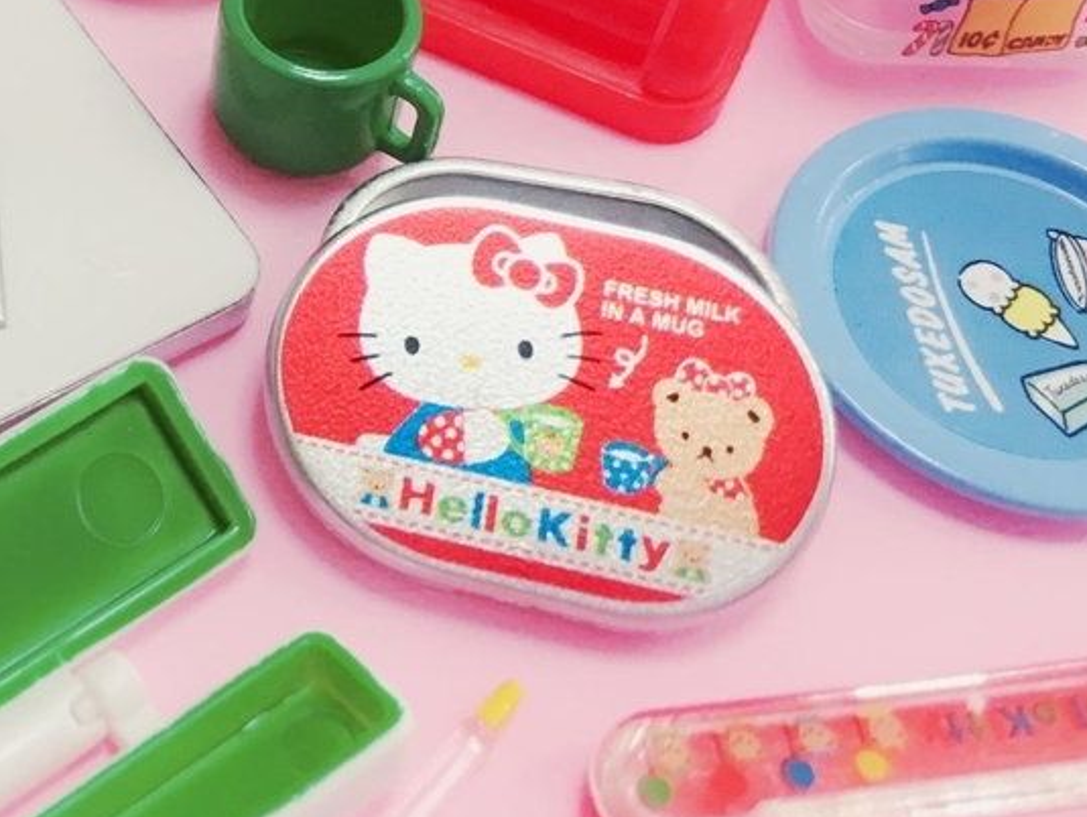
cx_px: 14
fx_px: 2042
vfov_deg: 21.9
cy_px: 18
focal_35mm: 65
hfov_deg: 28.1
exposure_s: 1/30
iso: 40
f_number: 2.2
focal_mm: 4.15
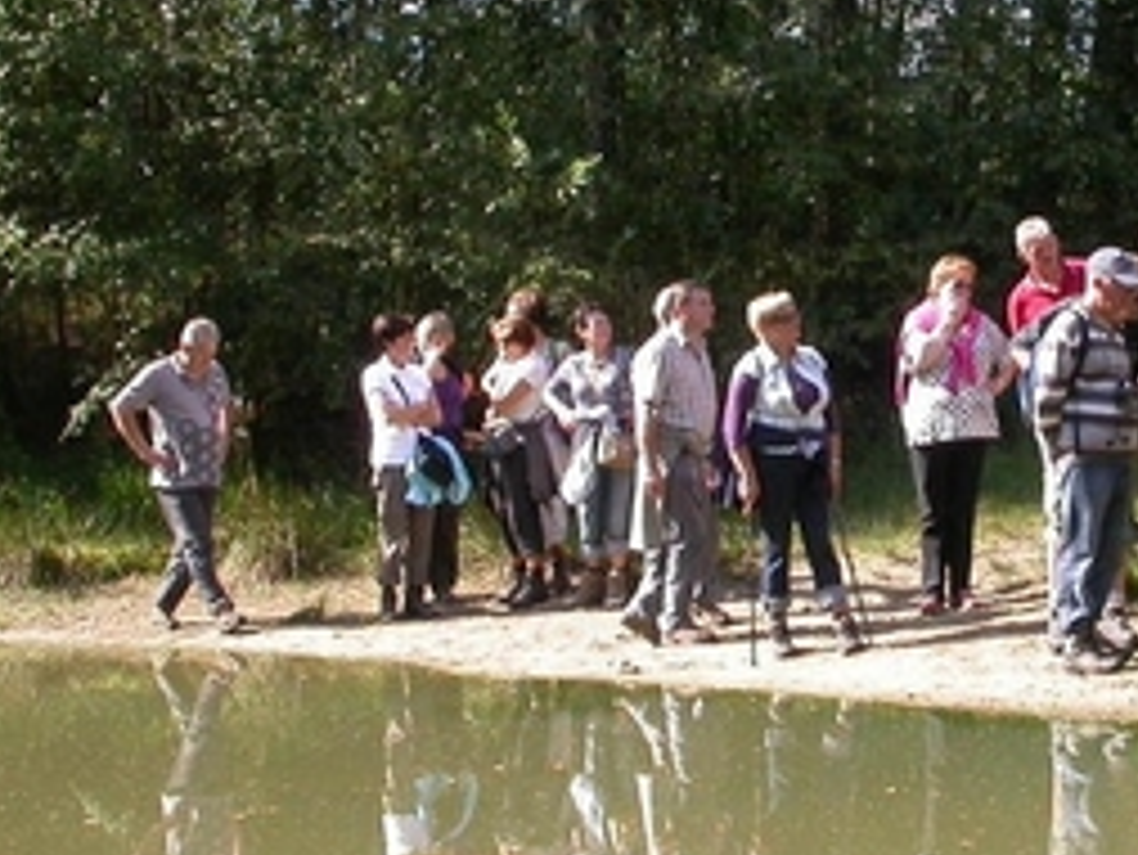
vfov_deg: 16.4
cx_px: 949
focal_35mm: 90
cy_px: 392
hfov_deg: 21.4
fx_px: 2960
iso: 100
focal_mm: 7.85
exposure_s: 1/155
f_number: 5.3
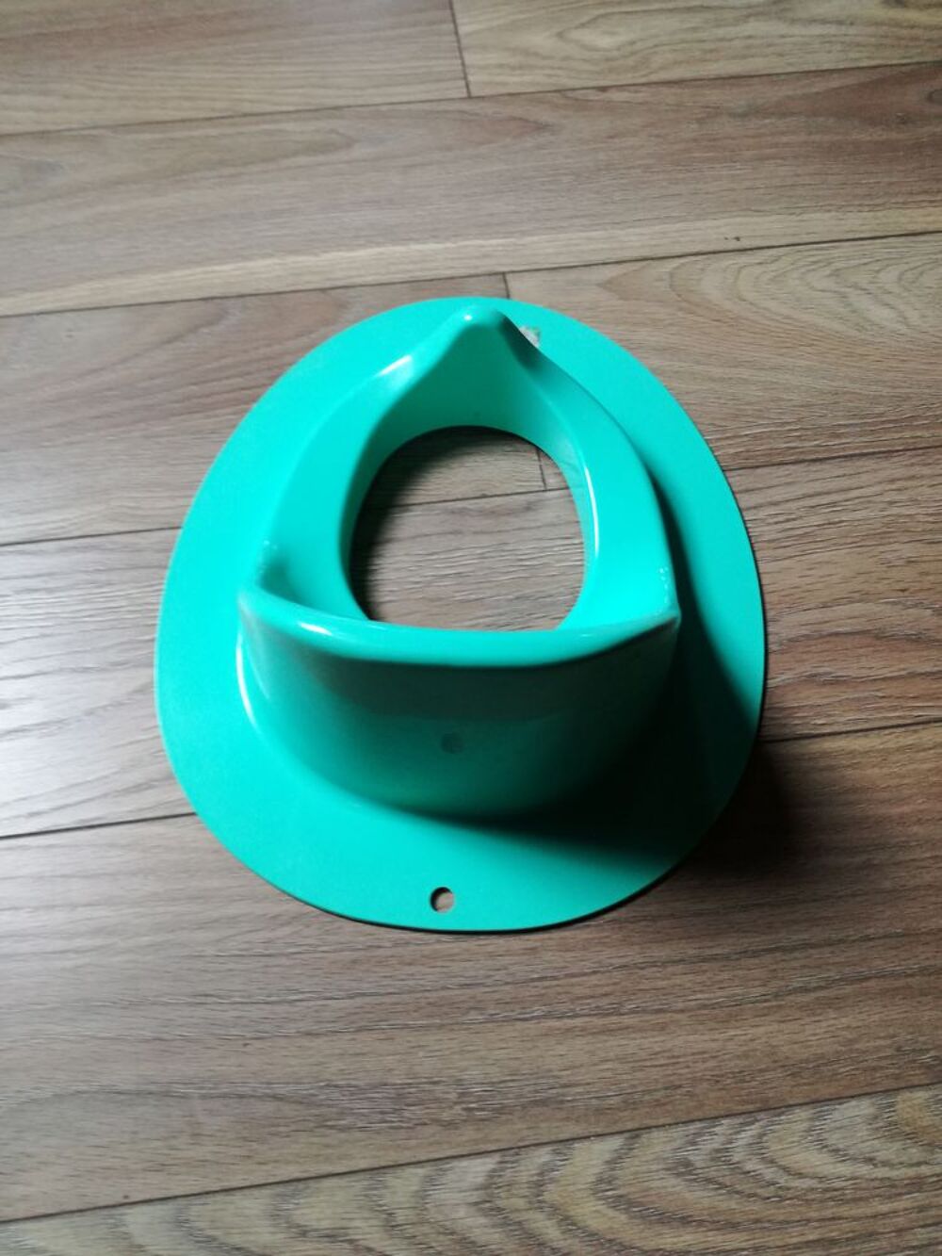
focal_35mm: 27
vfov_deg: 65.3
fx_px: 980
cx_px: 471
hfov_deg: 51.4
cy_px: 628
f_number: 2
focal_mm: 3.79
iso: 160
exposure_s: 1/33.3
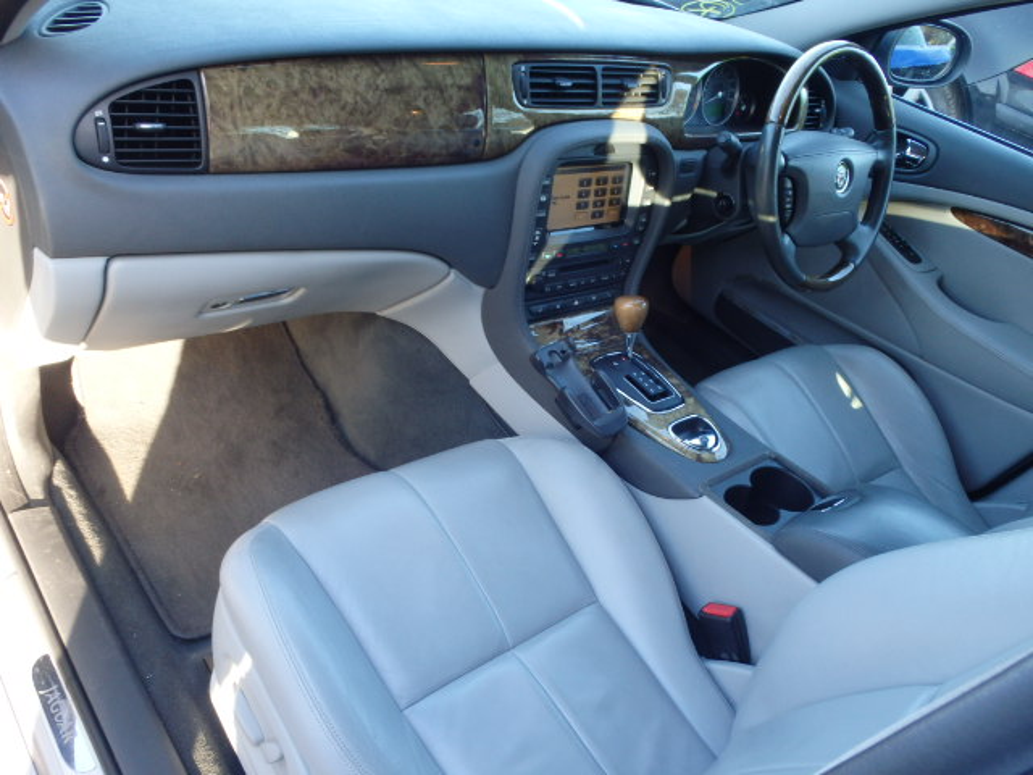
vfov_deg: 49.7
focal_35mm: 28
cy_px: 388
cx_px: 516
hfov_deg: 63.4
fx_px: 836
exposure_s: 1/40
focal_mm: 5
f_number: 3.9
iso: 200
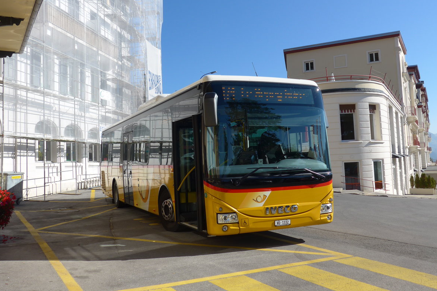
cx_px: 218
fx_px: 437
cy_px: 126
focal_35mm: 36
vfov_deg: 36.8
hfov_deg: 53.1
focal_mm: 7
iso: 80
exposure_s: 1/1600
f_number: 2.8
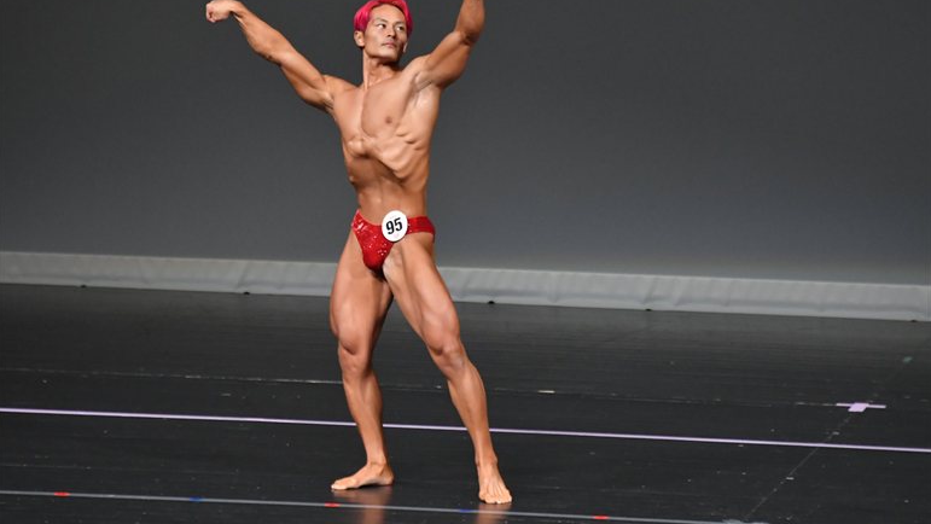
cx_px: 464
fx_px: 8963
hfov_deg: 5.9
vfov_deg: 3.3
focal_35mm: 363
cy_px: 256
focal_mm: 230
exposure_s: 1/400
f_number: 5.6
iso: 4000
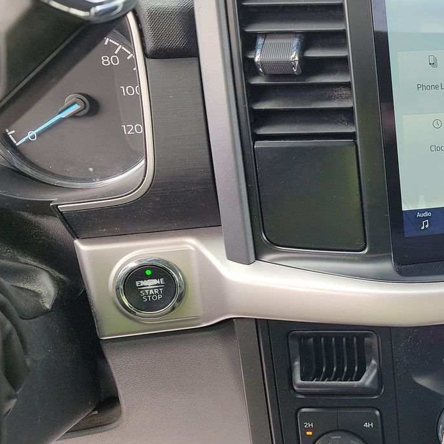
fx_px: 711
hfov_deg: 30.5
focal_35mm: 49
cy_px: 211
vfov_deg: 34.7
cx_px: 505
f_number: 1.8
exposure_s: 1/59
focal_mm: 6.7
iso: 52
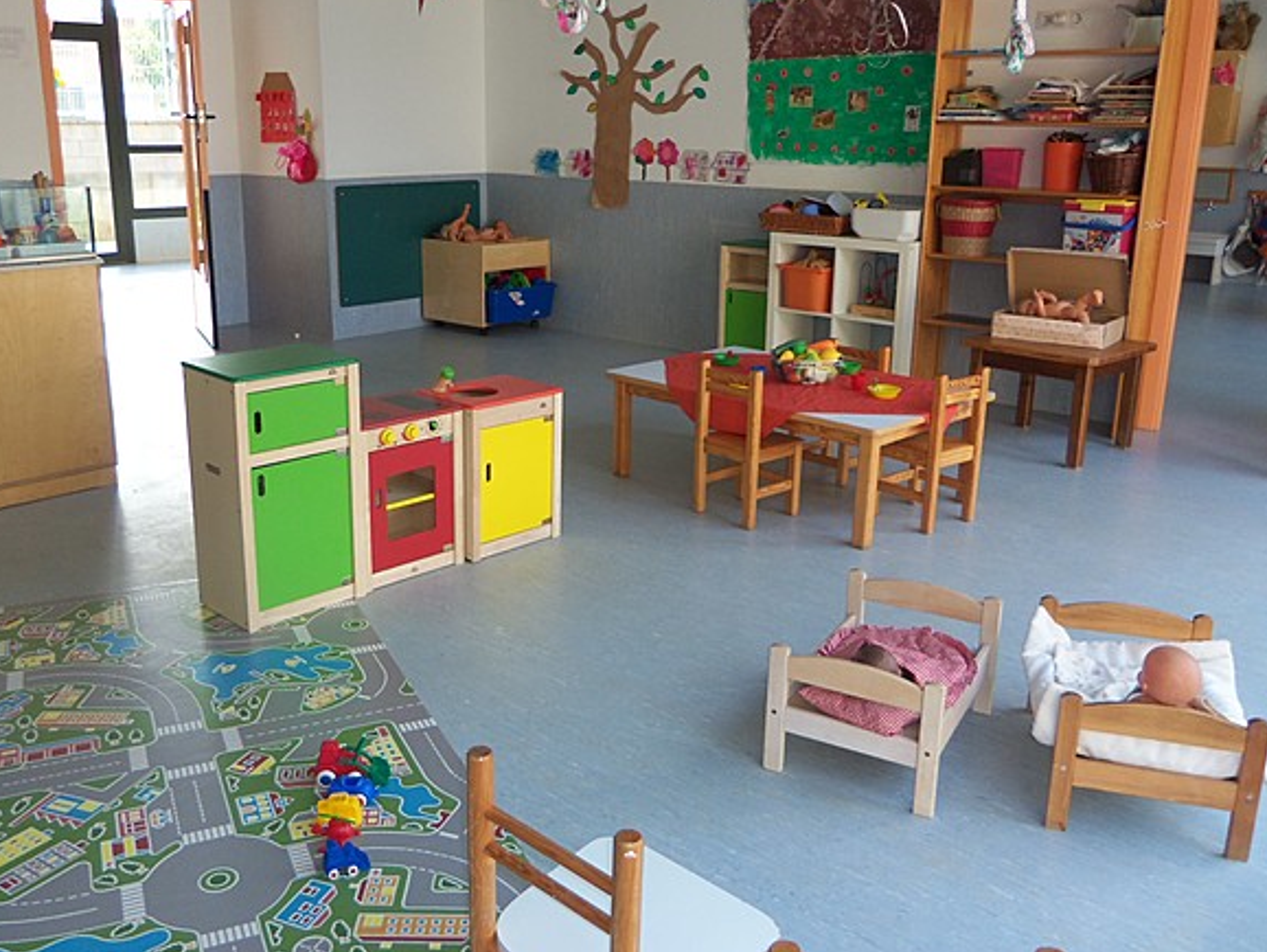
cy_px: 445
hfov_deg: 58.3
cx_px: 581
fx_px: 1135
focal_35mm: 31
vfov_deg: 45.4
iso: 64
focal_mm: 5.1
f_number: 3.9
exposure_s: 1/30
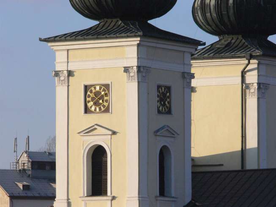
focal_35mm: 420
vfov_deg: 3.5
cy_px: 104
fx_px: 3349
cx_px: 138
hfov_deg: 4.7
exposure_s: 1/800
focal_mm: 88.8
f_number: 8
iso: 400
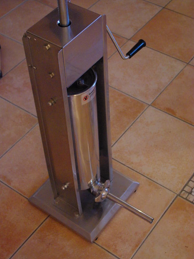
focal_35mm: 62
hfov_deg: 23.7
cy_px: 128
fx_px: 463
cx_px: 97
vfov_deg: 31.2
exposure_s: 1/13
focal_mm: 37.5
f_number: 4.5
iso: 1600
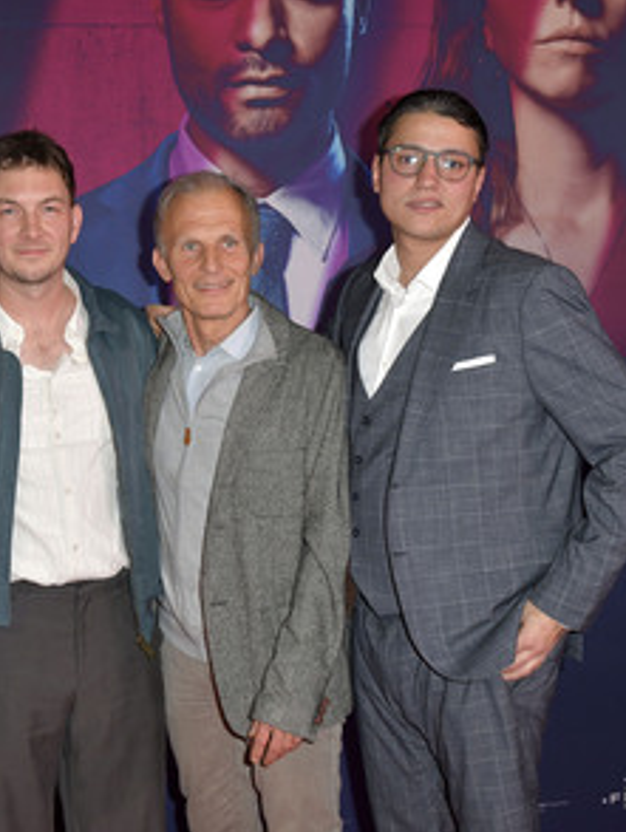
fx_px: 1348
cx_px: 137
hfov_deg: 25.7
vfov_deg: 34.3
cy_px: 419
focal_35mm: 56
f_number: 5.6
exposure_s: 1/200
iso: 800
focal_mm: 38
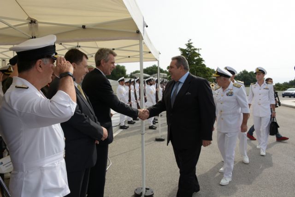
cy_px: 98
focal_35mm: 27
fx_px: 221
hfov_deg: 67.4
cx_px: 148
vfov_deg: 48.0
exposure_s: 1/320
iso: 100
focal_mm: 18
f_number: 8
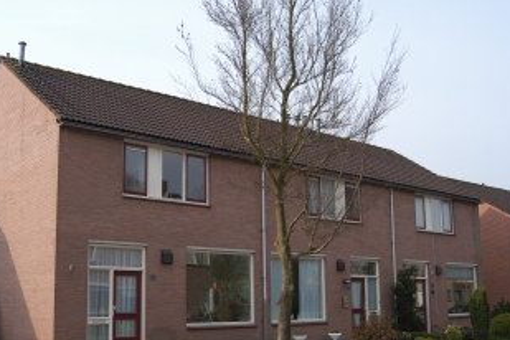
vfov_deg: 30.0
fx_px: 632
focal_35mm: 45
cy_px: 203
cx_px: 216
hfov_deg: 43.8
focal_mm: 23
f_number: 9
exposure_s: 1/320
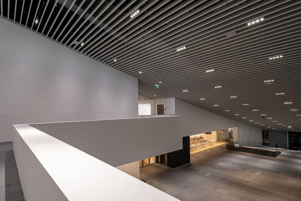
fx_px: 159
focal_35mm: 19
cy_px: 100
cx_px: 150
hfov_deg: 86.9
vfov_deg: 64.6
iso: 100
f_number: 10
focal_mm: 19
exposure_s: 1/1.67
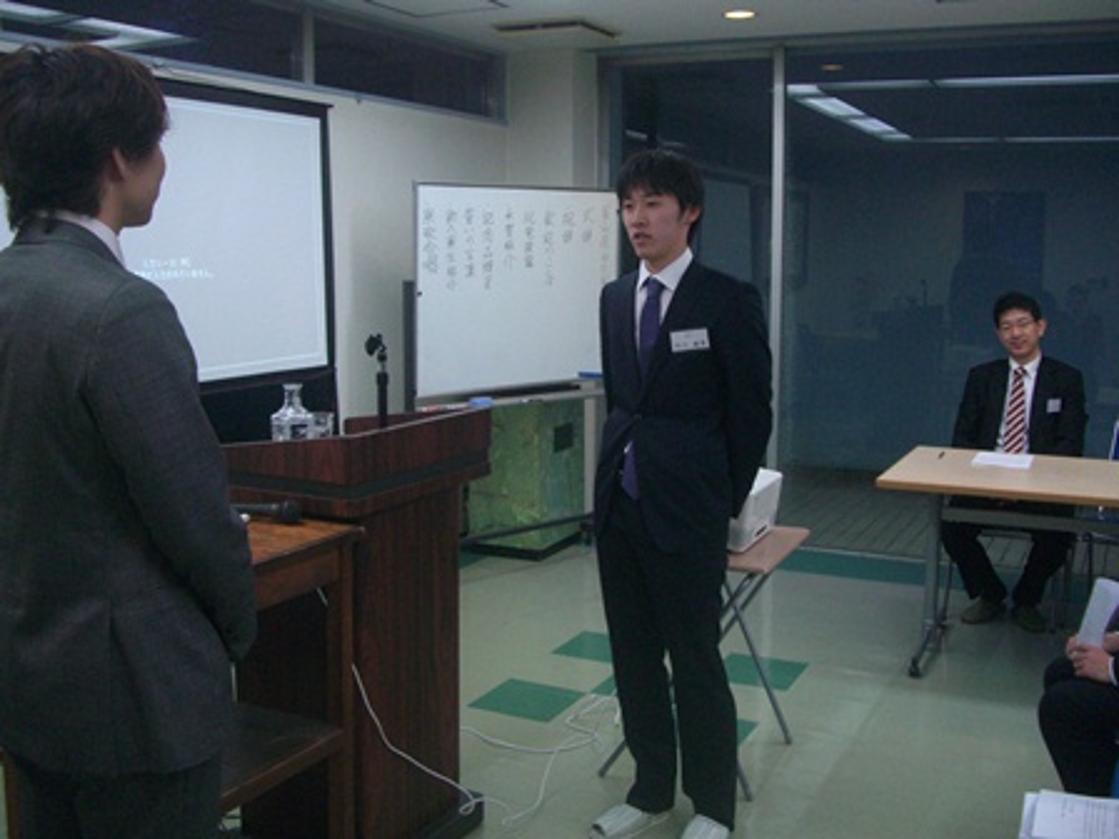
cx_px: 560
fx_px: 1228
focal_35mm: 38
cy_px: 420
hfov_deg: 49.0
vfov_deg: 37.7
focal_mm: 7.9
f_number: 2.8
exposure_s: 1/60
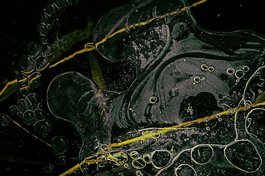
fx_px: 1545
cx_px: 132
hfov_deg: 9.8
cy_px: 88
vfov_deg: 6.5
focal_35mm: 210
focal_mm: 210
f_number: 6.3
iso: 1000
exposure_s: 1/1250
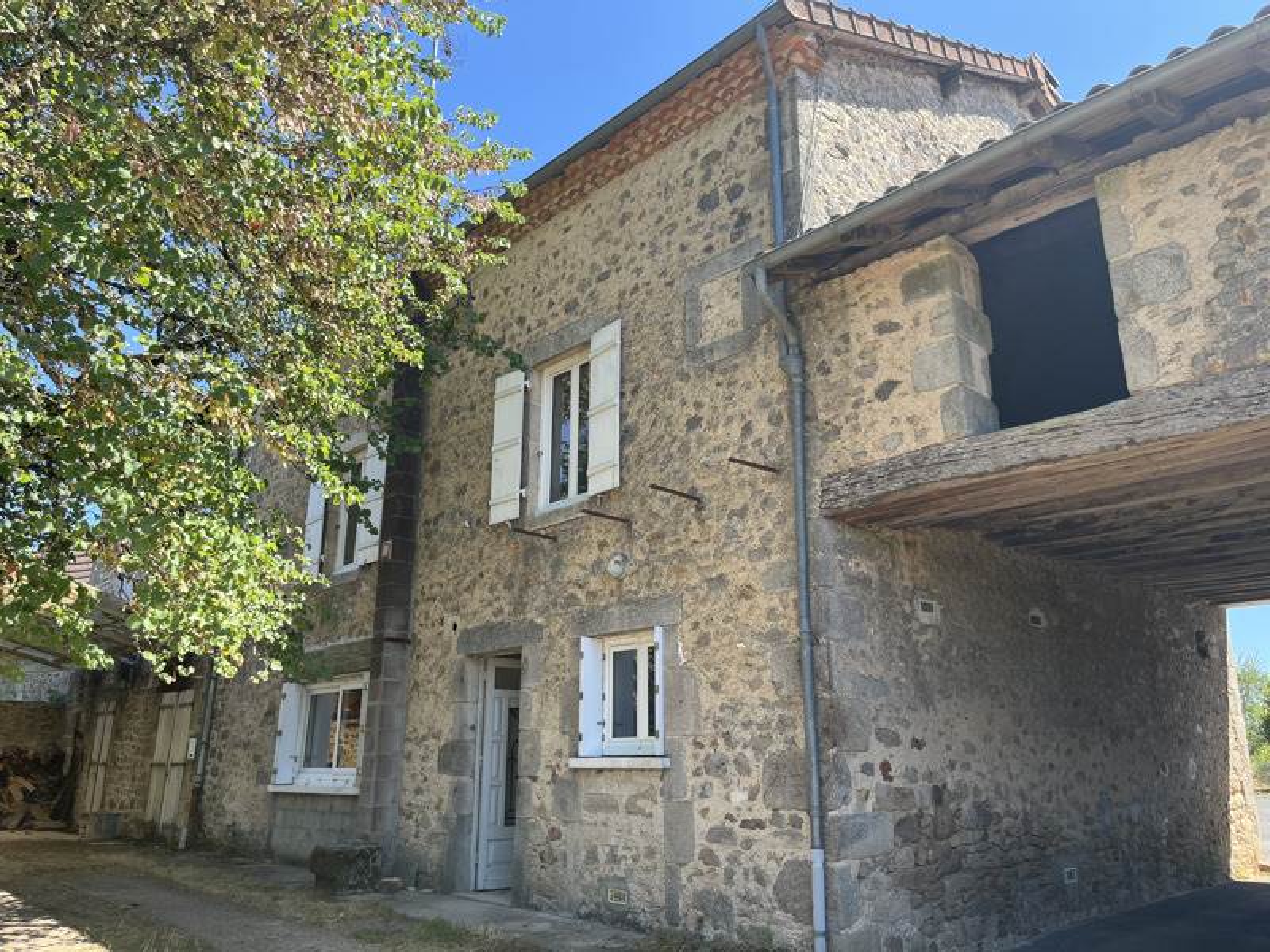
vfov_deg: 53.1
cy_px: 476
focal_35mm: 26
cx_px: 635
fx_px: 954
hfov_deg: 67.3
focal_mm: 5.1
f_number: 1.6
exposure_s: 1/766
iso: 50
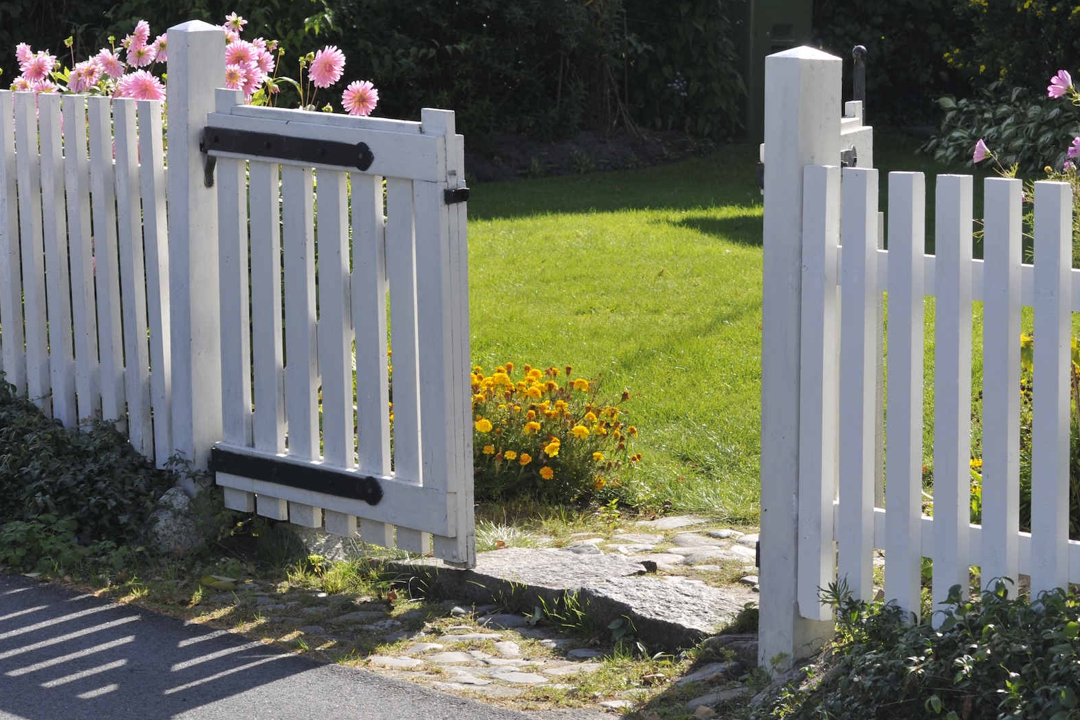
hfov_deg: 14.4
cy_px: 261
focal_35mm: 142
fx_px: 4260
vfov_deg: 9.7
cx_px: 695
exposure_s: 1/320
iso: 200
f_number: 9
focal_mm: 70
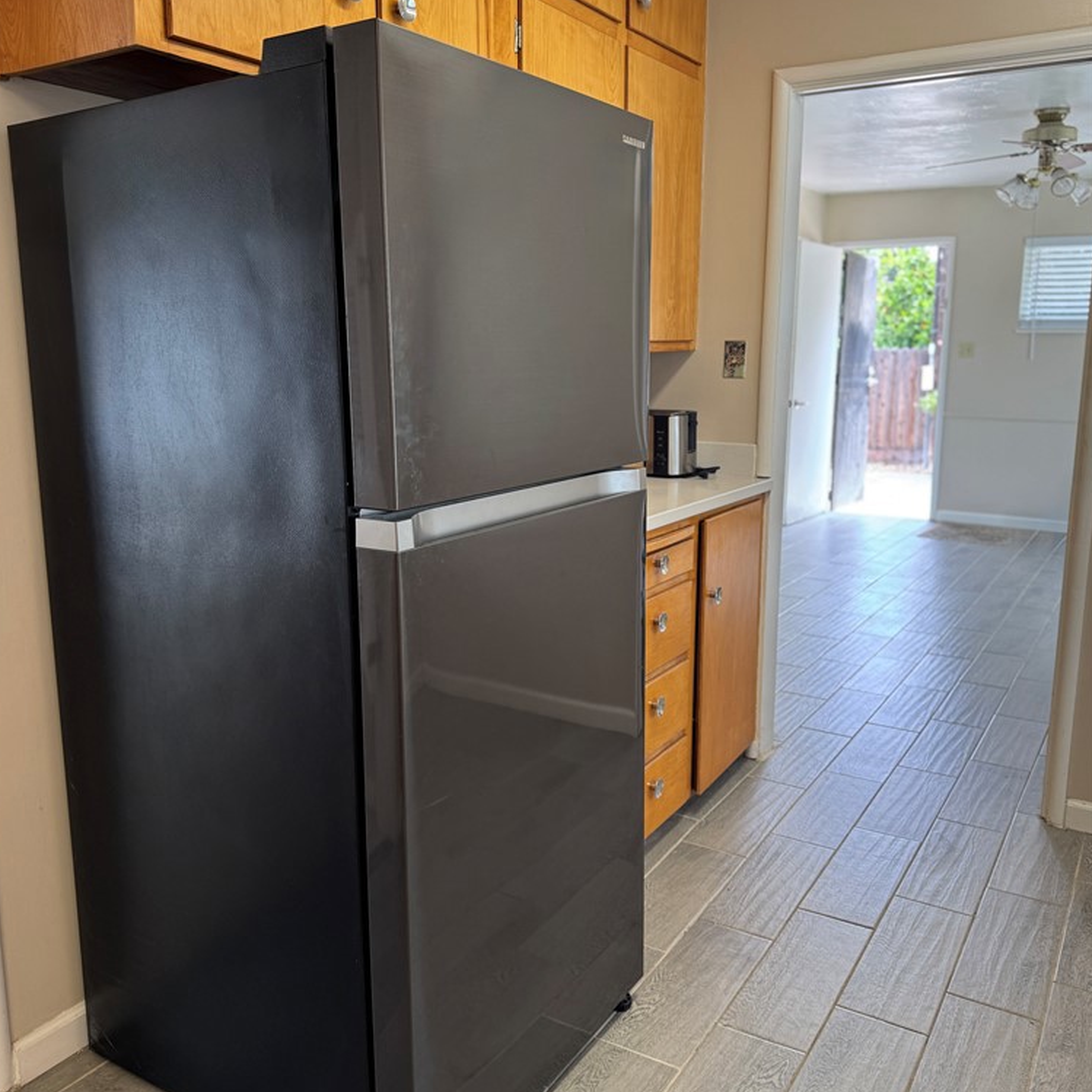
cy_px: 539
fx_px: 1035
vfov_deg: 55.6
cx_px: 538
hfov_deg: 55.6
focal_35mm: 29
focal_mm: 6.76
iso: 100
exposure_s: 1/120
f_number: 1.78
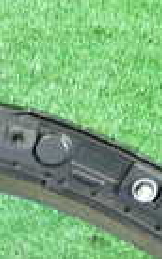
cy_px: 318
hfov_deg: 9.3
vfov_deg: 14.5
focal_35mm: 139
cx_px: -40
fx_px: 979
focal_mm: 5.4
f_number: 2.3
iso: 800
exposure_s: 1/30
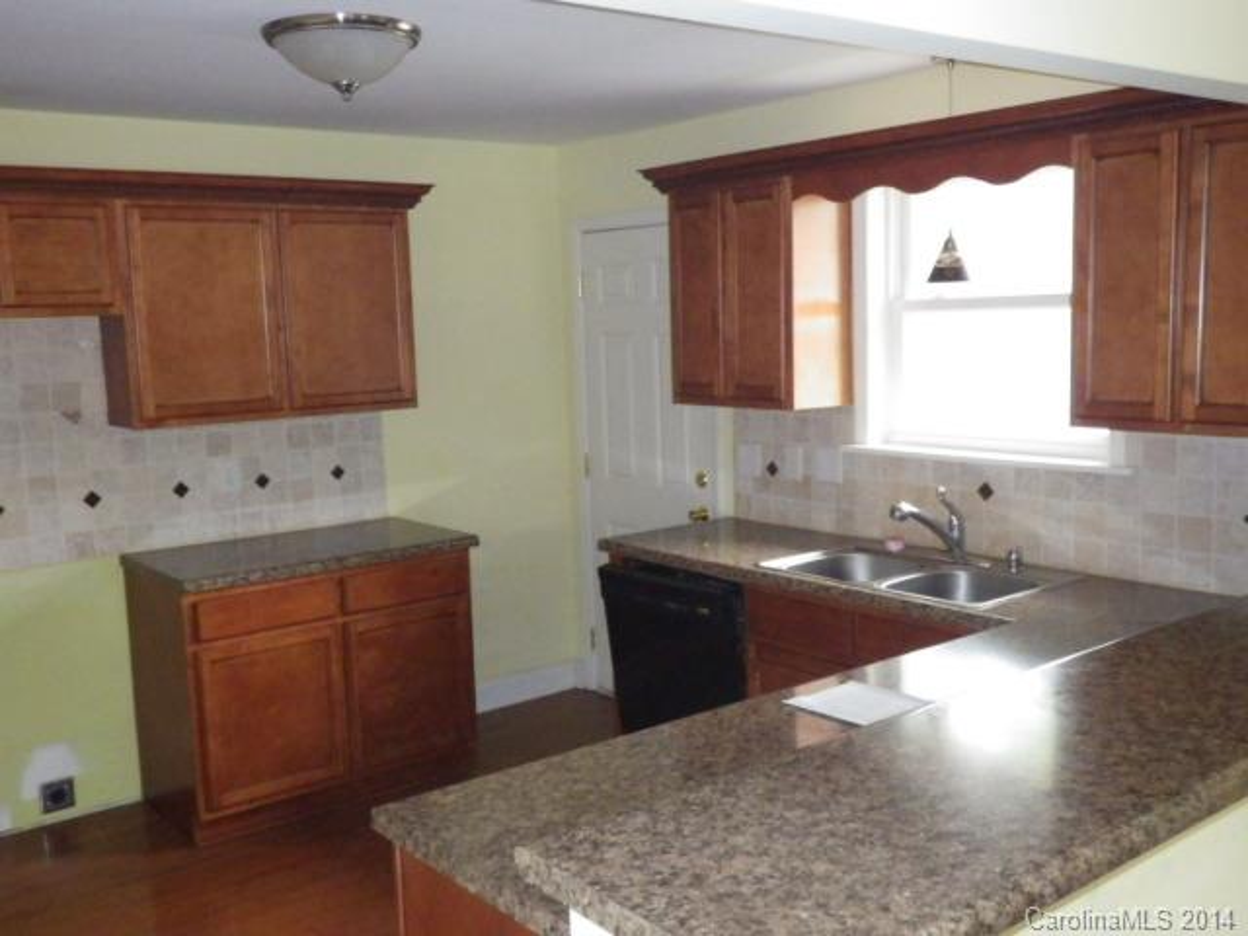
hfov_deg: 54.0
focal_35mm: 34
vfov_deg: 41.8
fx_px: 1226
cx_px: 624
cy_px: 468
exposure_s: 1/50
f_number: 3.8
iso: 1600
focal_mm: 6.1
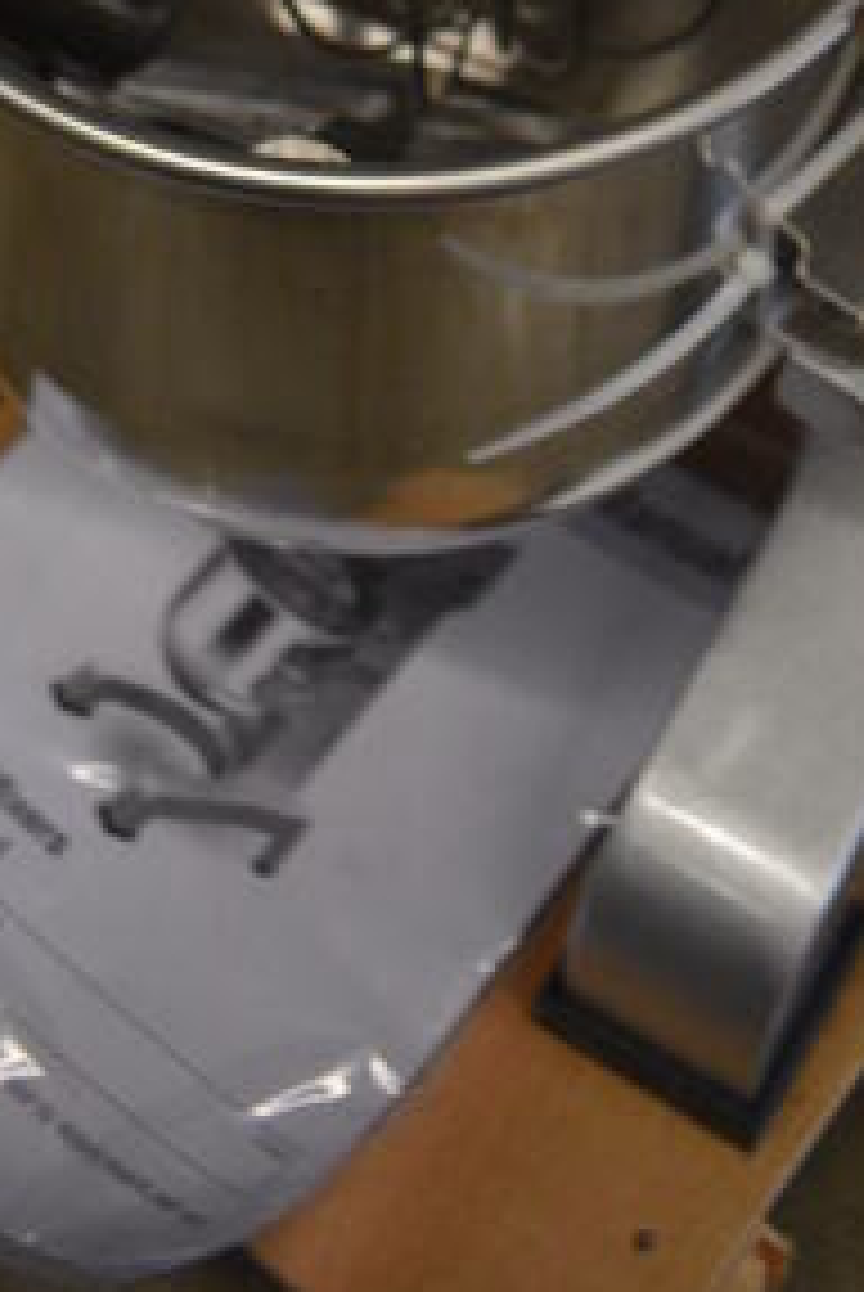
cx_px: 644
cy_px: -646
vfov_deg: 20.3
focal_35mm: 86
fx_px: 3088
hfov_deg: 15.9
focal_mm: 18
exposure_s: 1/125
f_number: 3.5
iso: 900
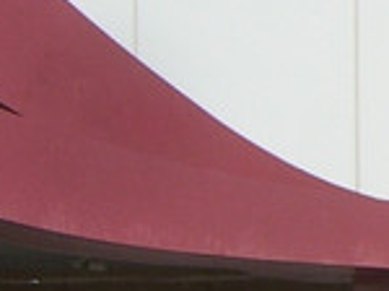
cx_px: 1137
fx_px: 3041
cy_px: 390
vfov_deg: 5.4
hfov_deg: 6.7
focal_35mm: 271
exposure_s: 1/1000
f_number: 4.3
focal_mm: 6.2
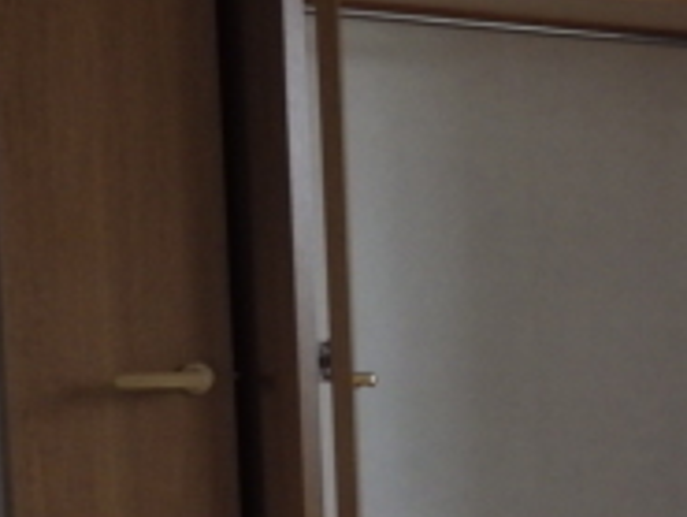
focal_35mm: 76
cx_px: 1014
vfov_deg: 19.2
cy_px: 428
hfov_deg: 21.7
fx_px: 1509
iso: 160
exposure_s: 1/45
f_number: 3.1
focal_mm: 4
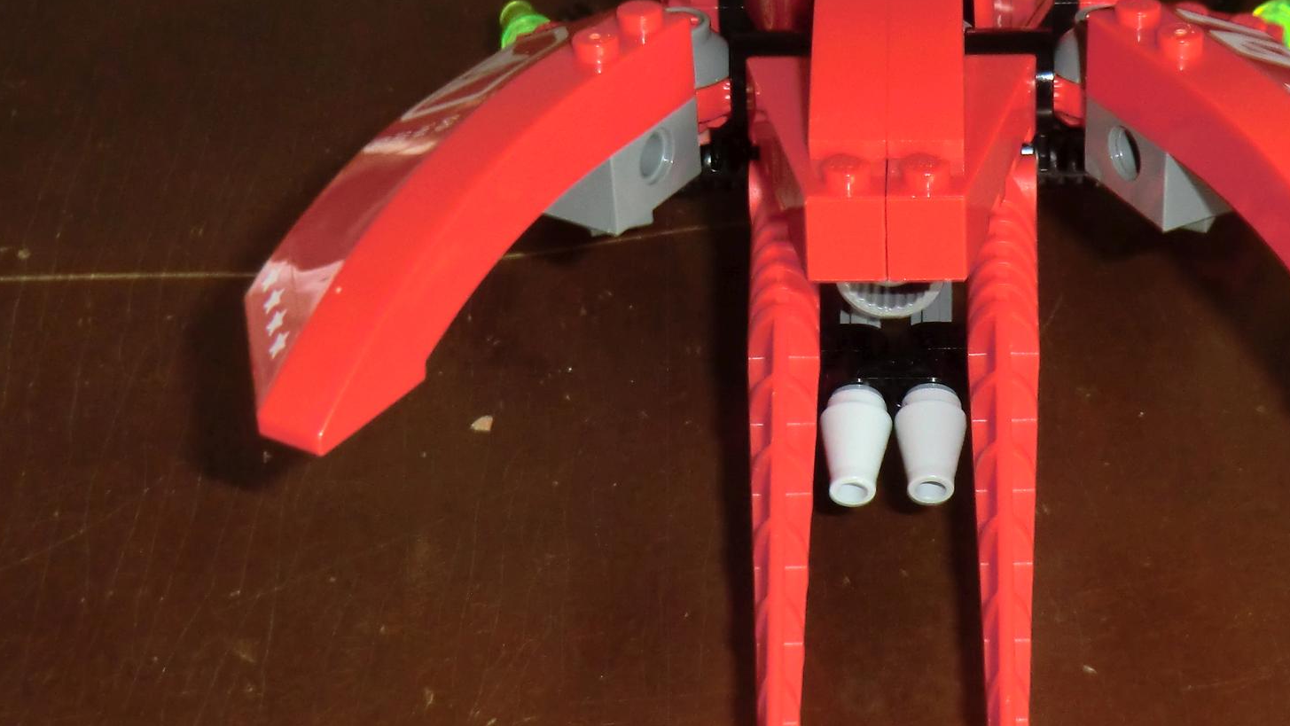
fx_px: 2600
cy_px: 254
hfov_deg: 27.6
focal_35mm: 76
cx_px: 934
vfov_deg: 15.9
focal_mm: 8.4
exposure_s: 1/8
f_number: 4
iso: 400
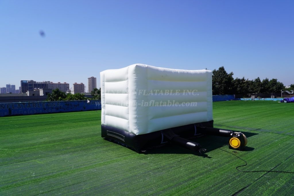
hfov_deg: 73.7
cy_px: 98
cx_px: 147
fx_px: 196
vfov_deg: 53.1
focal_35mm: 24
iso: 100
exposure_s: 1/200
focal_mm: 16
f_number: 10
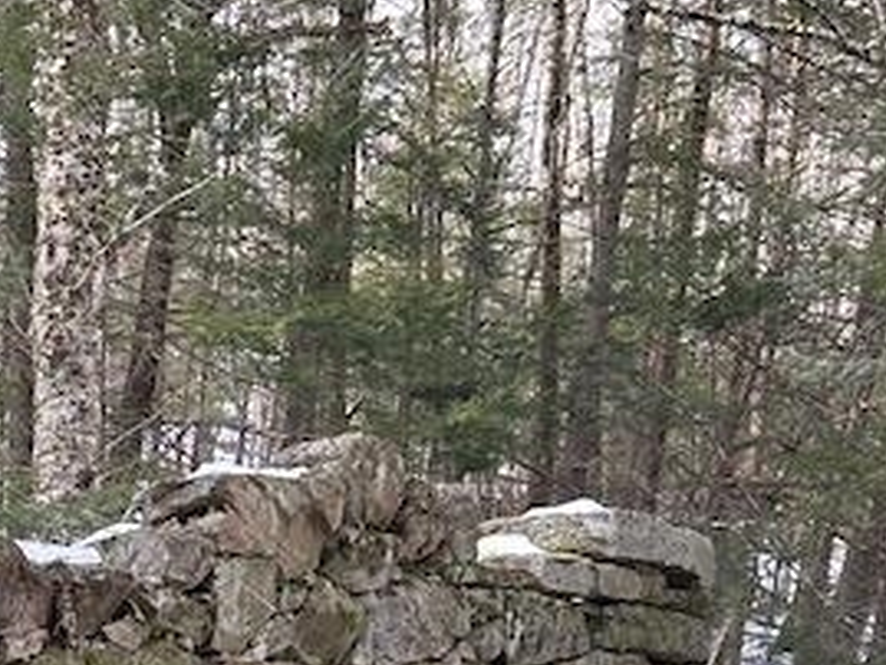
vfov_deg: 13.8
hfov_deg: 19.3
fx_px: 2535
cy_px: 1070
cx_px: 30
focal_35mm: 99
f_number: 1.5
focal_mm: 5.7
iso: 32
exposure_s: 1/134
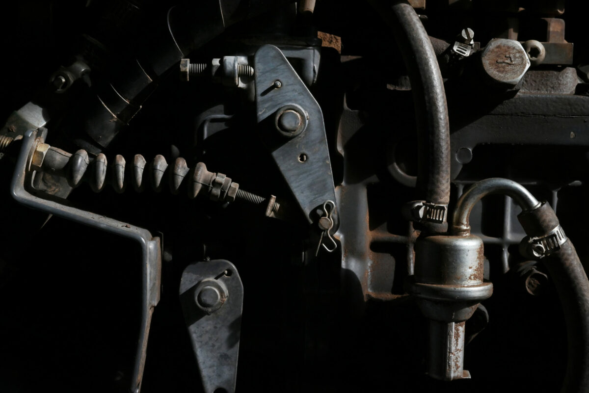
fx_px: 818
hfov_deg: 39.6
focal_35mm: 50
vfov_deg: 27.0
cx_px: 294
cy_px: 196
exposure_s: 1/800
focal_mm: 50
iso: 1600
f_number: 16
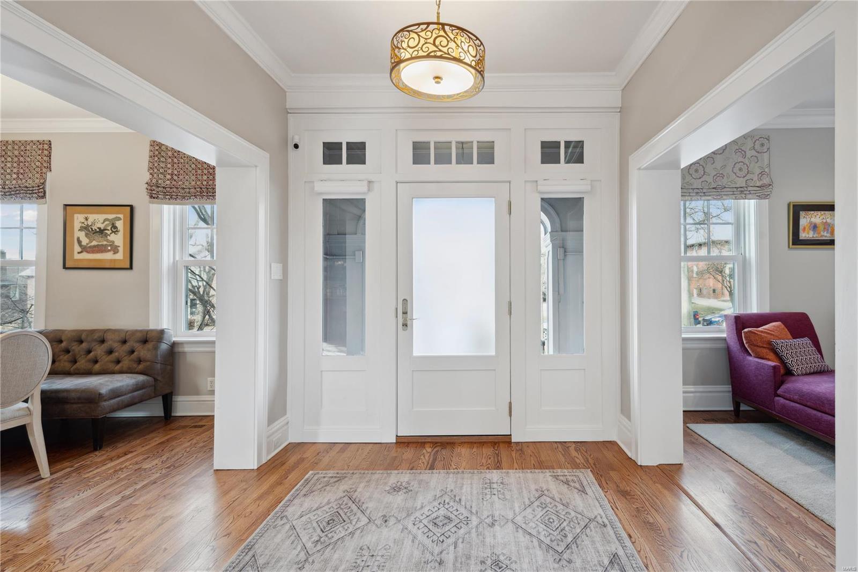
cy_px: 286
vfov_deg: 73.7
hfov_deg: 96.7
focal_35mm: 16
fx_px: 381
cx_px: 429
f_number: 8
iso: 250
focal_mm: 16
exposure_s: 1/3.33
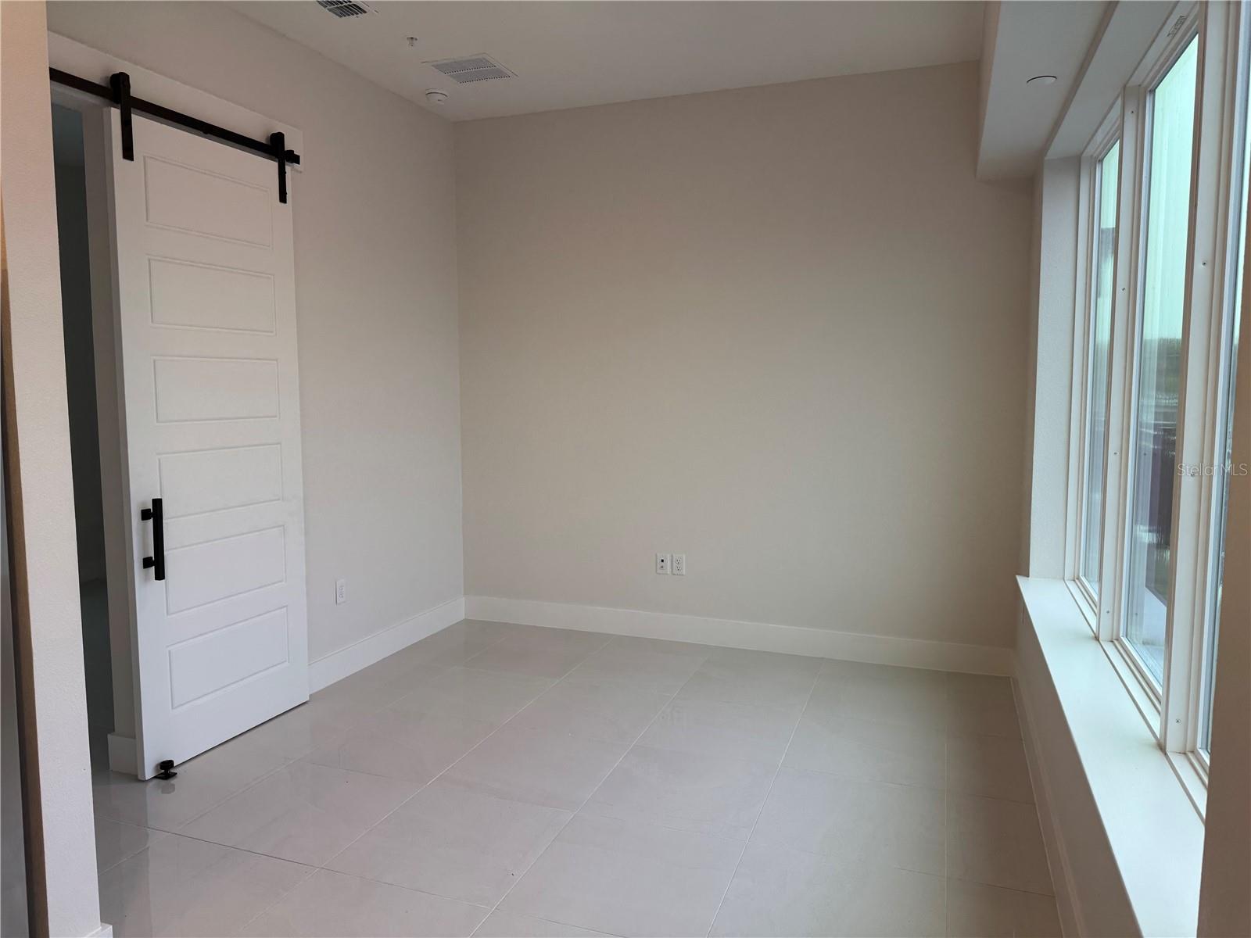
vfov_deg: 56.8
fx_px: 867
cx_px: 626
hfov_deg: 71.6
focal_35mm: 24
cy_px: 469
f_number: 1.78
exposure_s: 1/120
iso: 80
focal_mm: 6.76
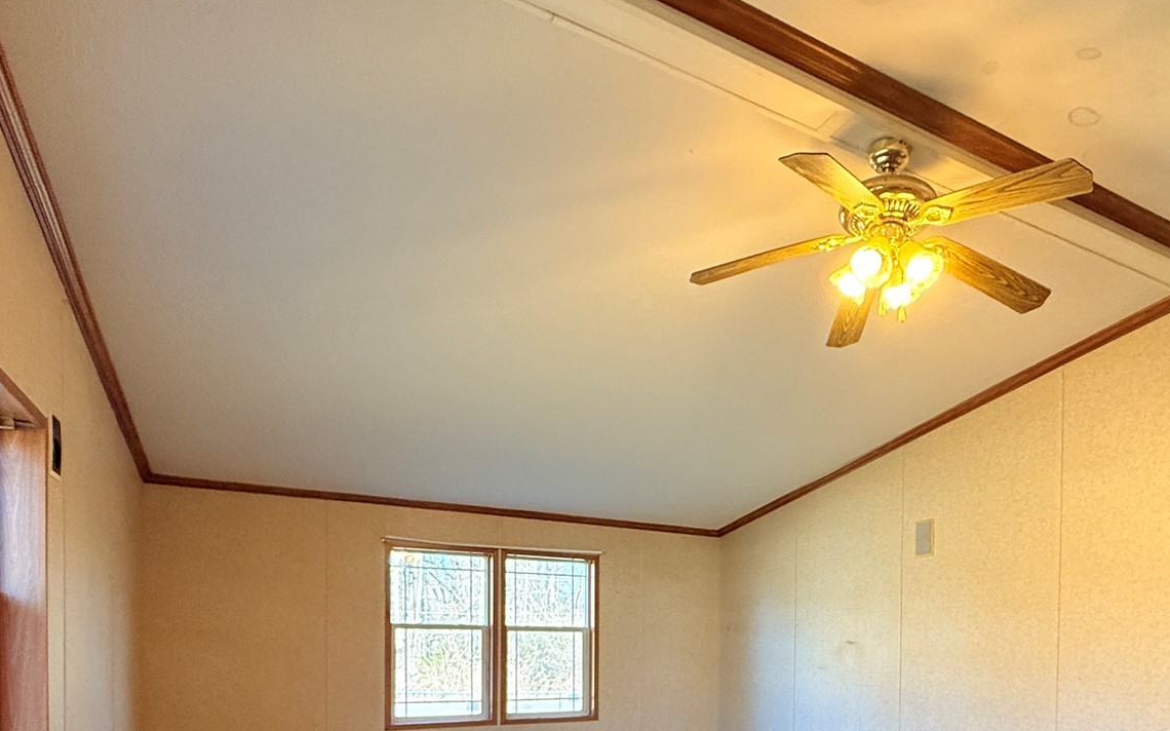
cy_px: 665
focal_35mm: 25
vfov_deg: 44.6
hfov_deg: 71.0
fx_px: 797
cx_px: 750
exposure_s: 1/120
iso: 320
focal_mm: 2.22
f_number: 2.2
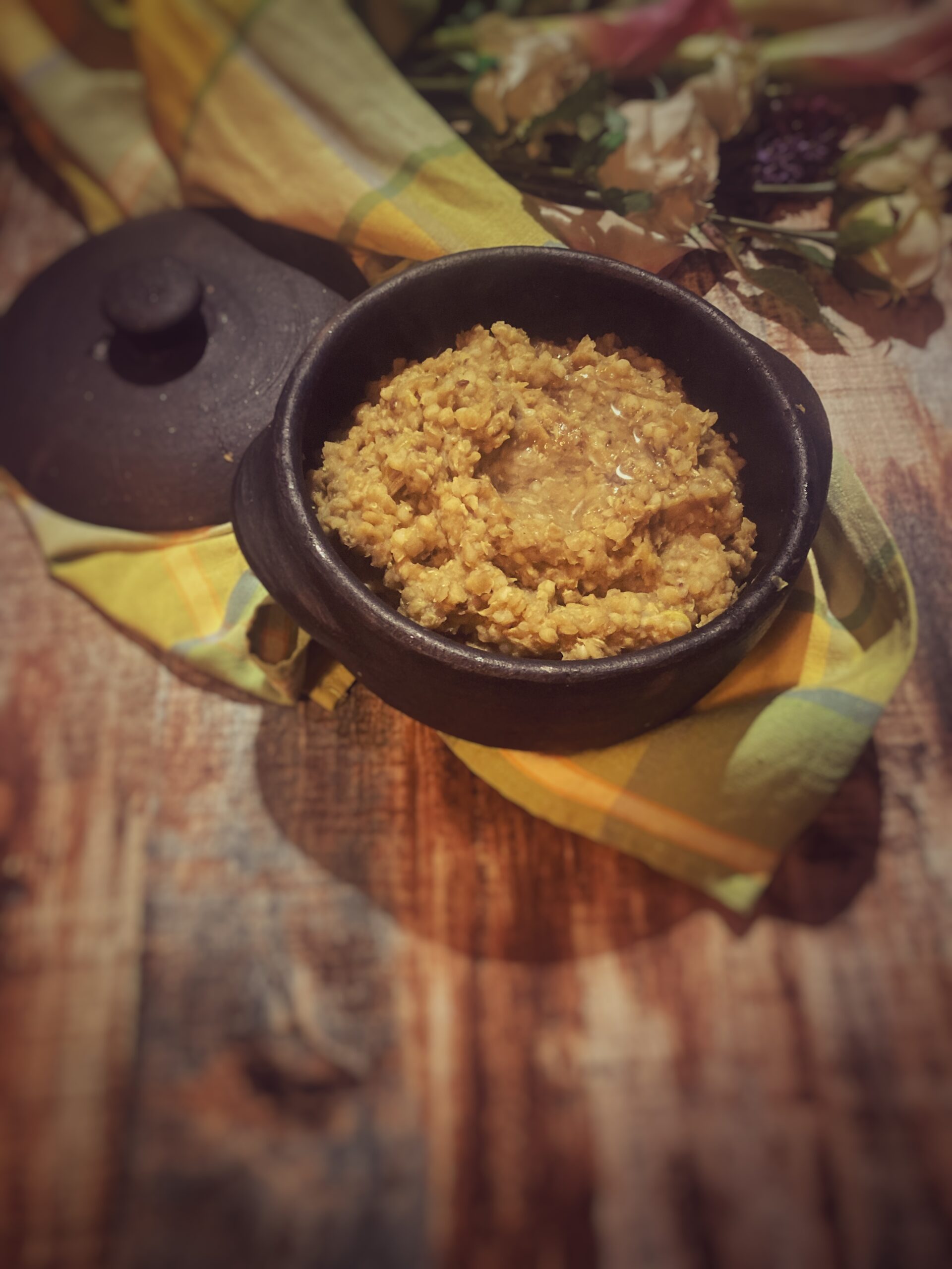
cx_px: 476
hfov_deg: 49.7
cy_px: 634
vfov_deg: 63.4
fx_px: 1027
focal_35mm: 28
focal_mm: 3.99
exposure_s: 1/50
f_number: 1.8
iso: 320
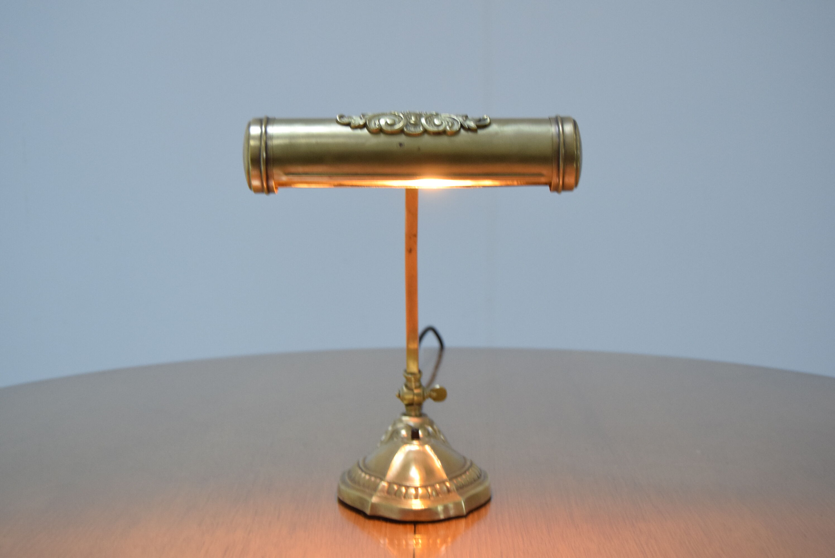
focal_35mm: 57
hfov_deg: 35.0
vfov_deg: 23.8
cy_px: 279
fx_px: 1323
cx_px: 418
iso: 1600
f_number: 4.8
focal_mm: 38
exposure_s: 1/20
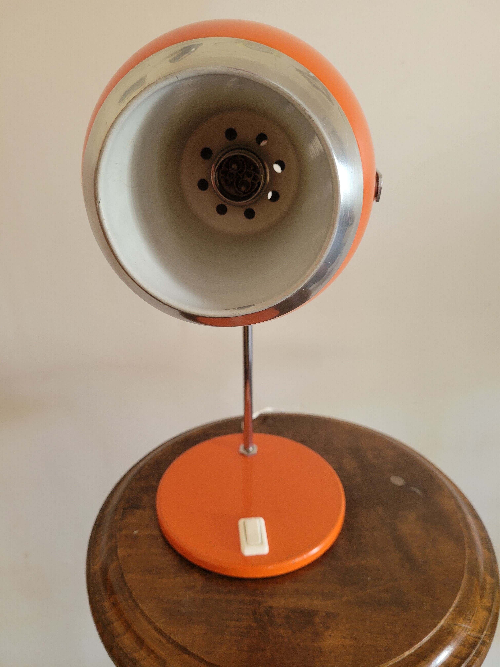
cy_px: 334
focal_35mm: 26
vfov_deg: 67.3
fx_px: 501
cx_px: 250
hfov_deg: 53.1
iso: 250
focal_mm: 5.4
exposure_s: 1/50
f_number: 1.8
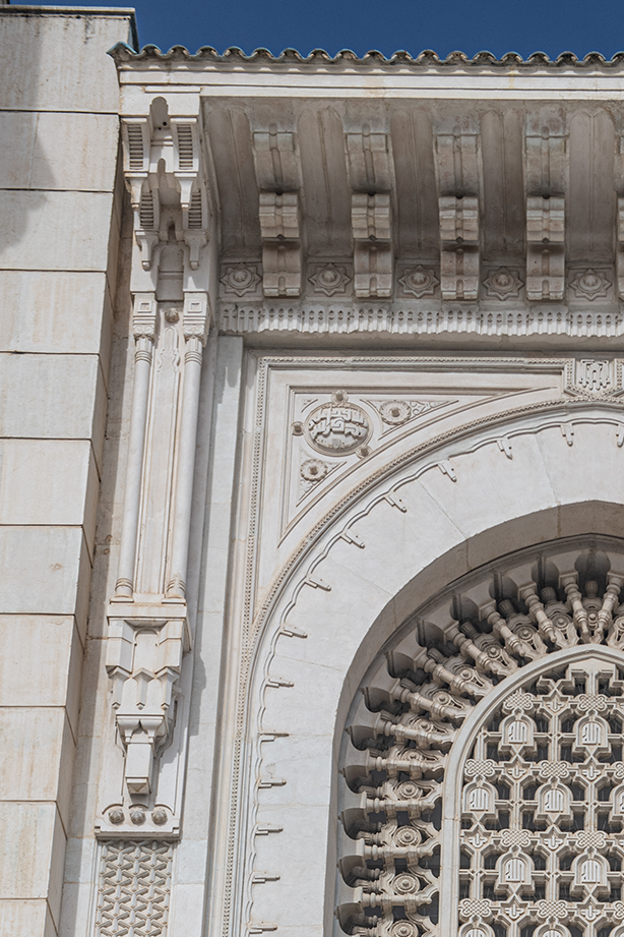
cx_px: 560
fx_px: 3302
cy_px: 1107
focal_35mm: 127
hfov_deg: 10.7
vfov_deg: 15.6
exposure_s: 1/160
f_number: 6.3
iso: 100
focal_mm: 52
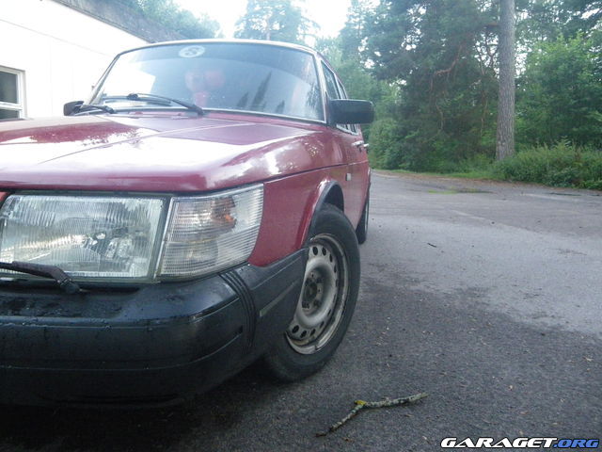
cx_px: 301
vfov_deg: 49.7
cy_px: 226
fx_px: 487
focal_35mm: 28
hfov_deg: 63.4
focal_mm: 4.9
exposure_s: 1/40
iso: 800
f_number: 2.6
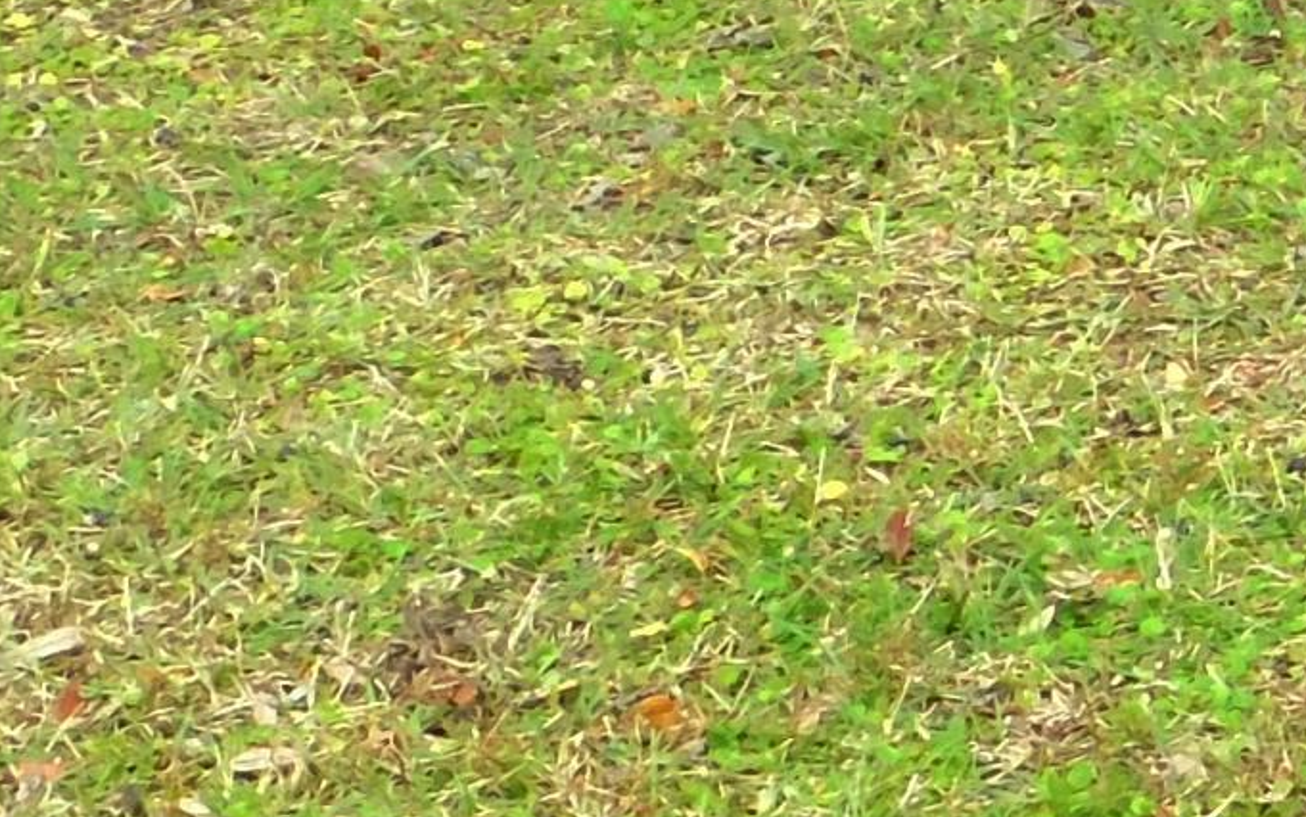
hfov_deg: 11.6
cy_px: -596
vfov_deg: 7.6
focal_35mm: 168
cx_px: 2307
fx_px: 5981
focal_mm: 6.3
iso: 125
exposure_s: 1/125
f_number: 3.5
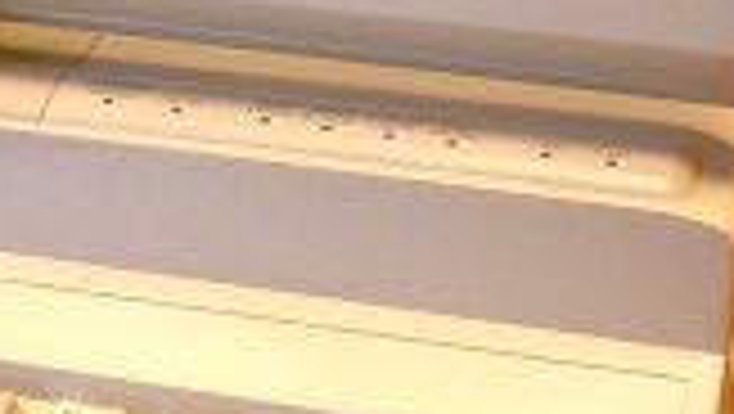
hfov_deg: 17.2
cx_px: -90
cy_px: 171
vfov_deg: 10.1
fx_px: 2337
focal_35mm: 120
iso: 400
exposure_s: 1/50
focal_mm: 7.1
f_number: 3.1
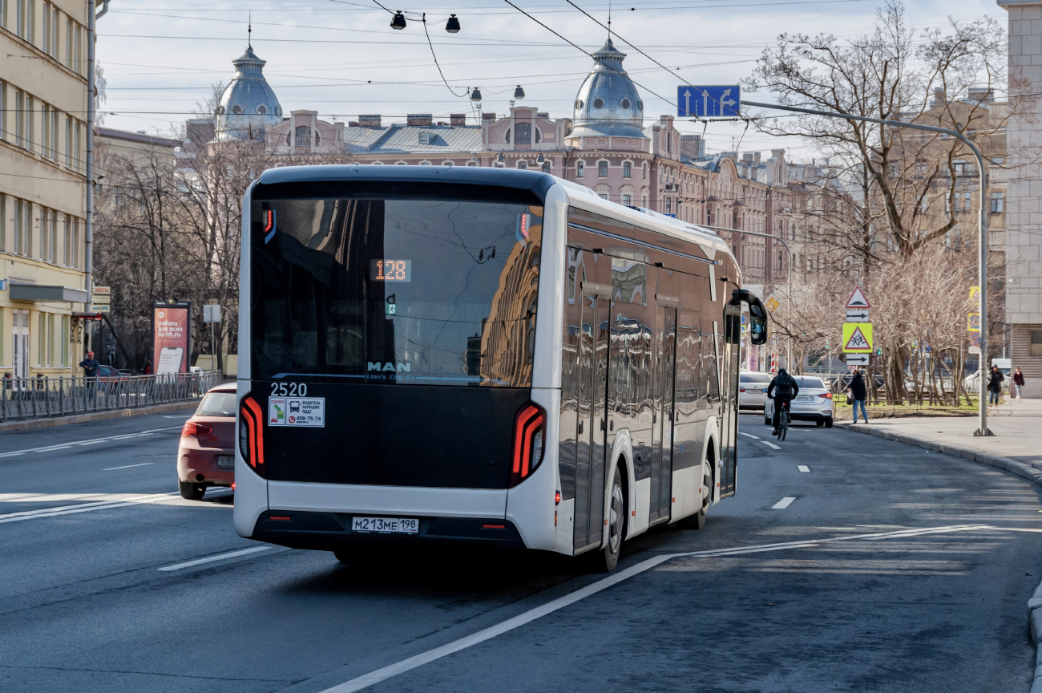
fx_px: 2689
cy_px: 346
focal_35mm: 93
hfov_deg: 21.9
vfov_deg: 14.7
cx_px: 521
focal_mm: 62
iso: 320
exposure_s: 1/400
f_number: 11
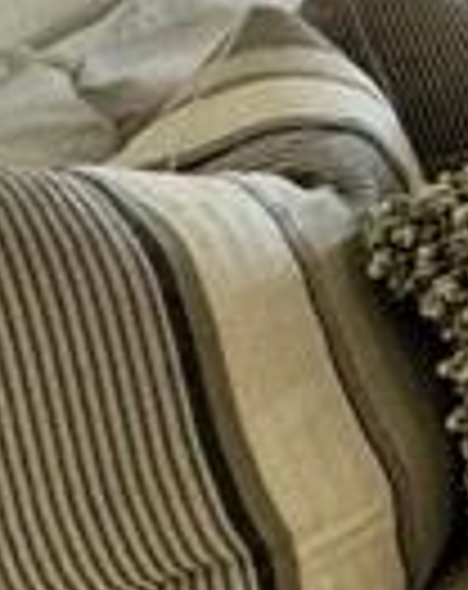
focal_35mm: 67
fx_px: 1165
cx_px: 1274
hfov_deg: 12.9
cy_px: -261
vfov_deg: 23.5
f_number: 2.2
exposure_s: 1/120
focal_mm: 2.22
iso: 125
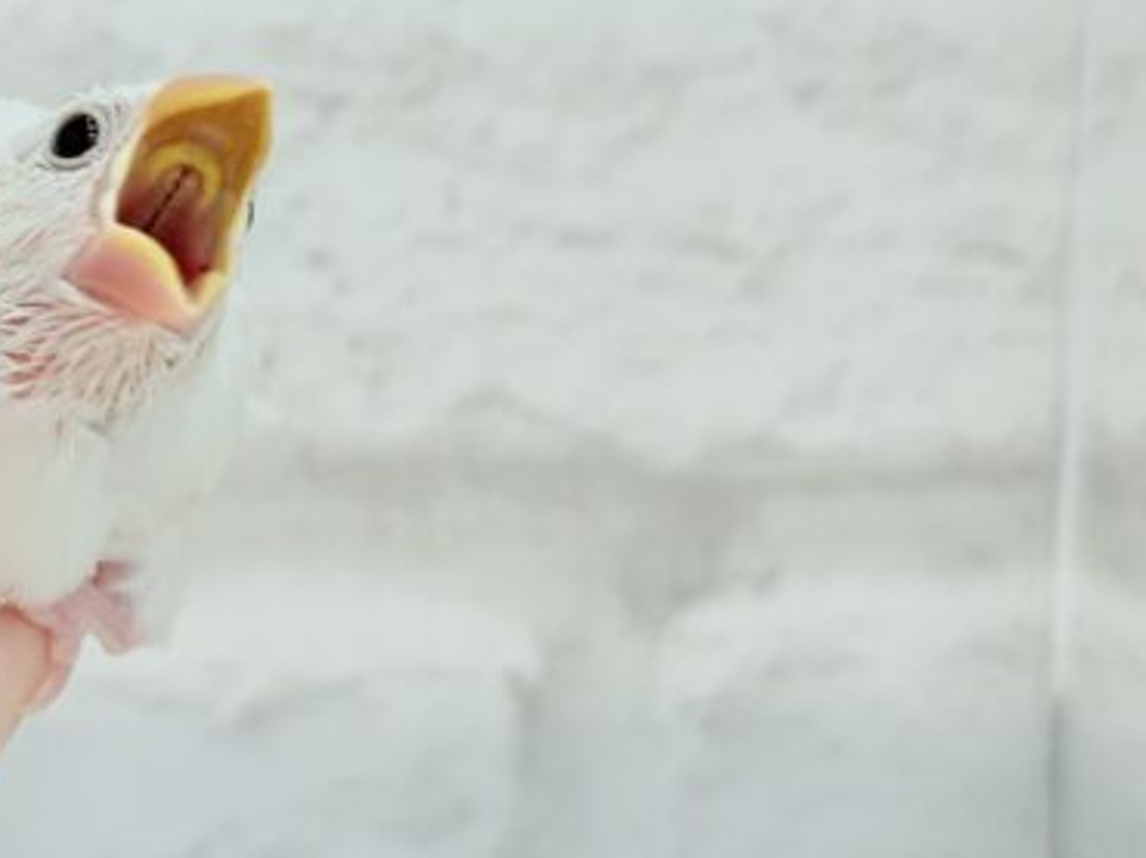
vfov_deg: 16.2
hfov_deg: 21.5
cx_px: 204
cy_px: 139
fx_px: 2978
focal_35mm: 90
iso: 32
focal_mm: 5.96
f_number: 1.6
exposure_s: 1/50
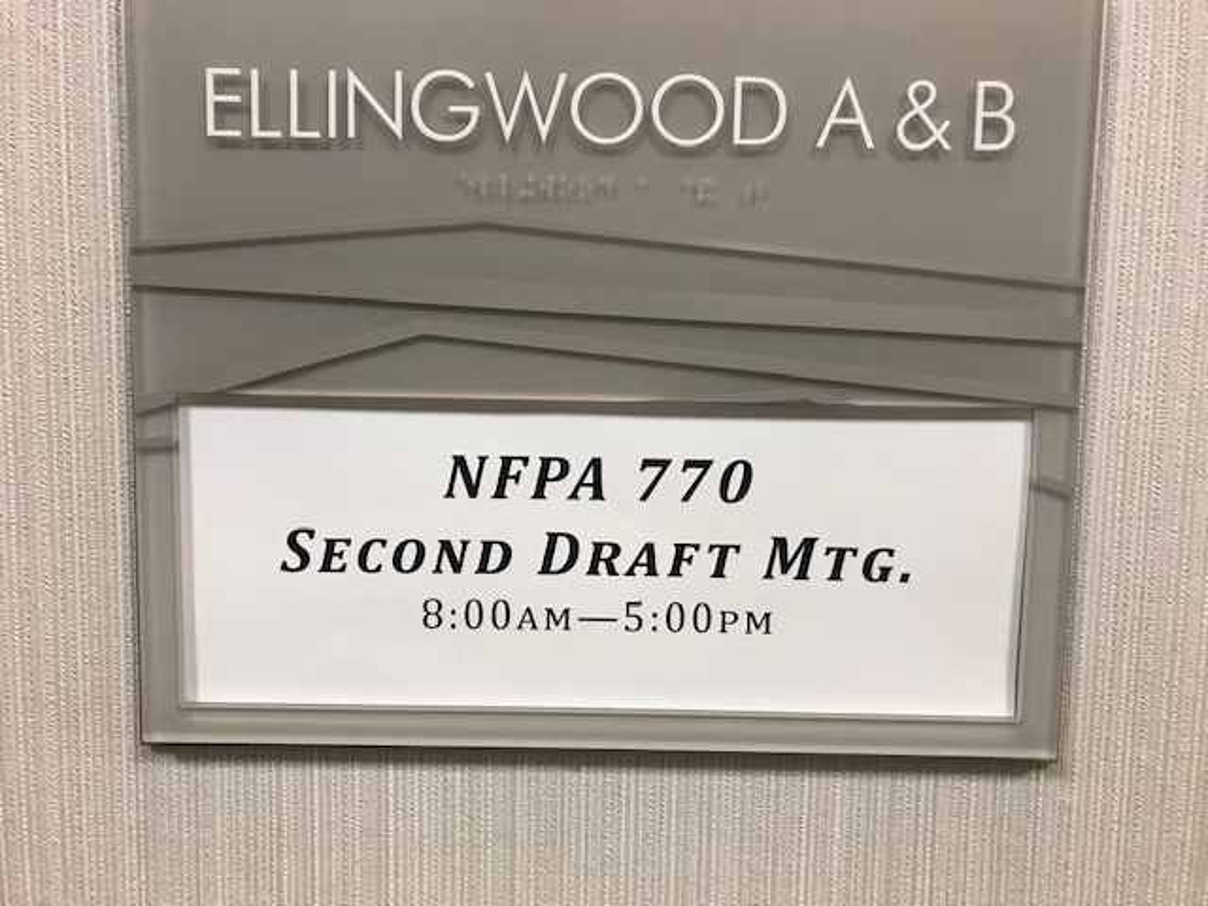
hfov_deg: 63.4
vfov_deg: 49.7
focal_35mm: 28
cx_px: 604
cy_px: 453
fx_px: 977
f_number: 1.8
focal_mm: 3.99
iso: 50
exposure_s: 1/15
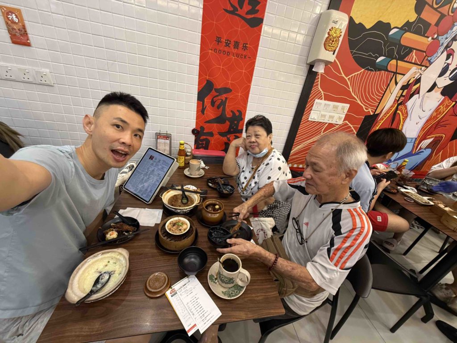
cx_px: 228
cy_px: 172
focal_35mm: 14
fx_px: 185
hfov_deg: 102.1
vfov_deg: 85.7
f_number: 2.2
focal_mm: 2.22
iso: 250
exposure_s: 1/50
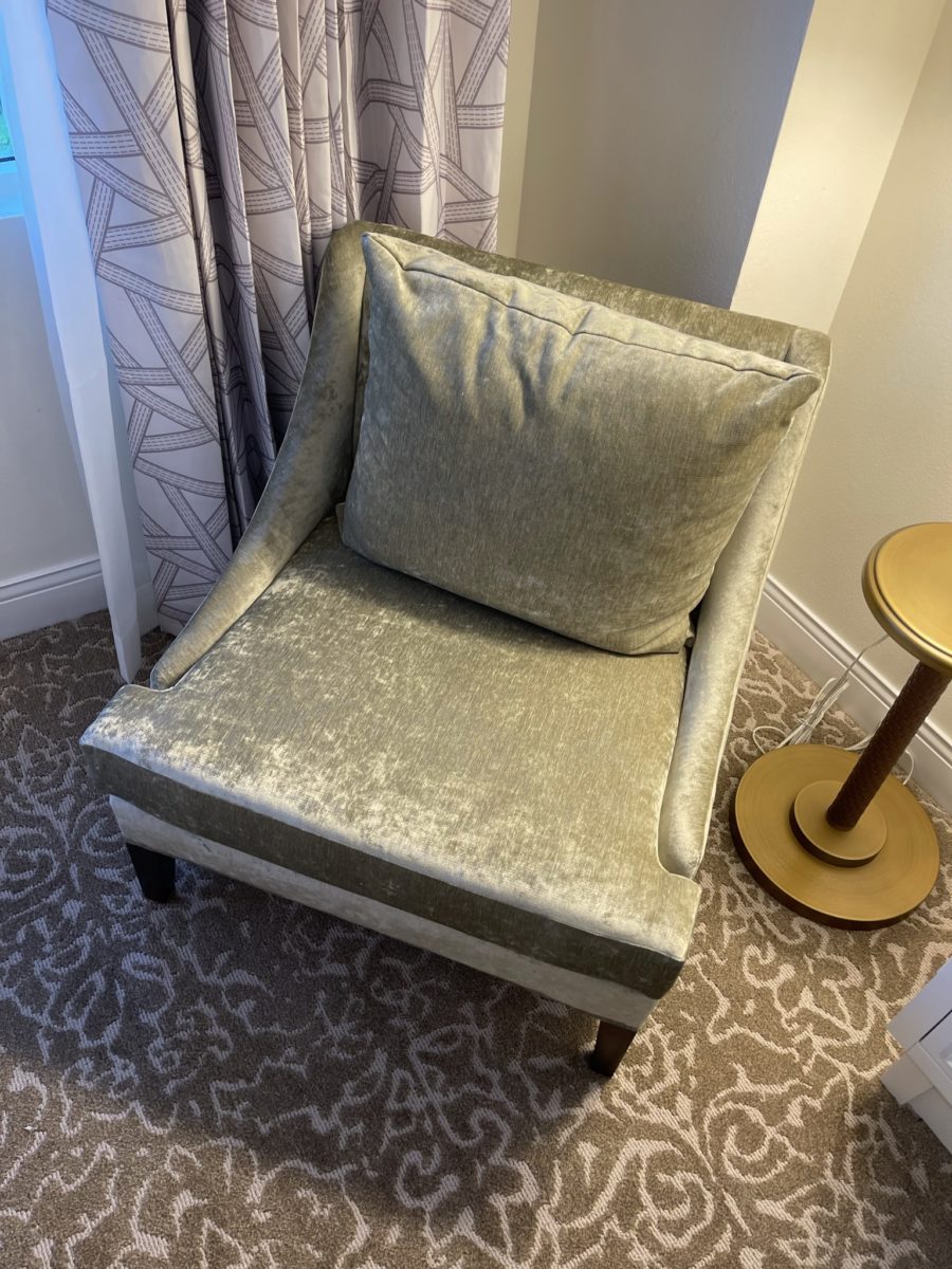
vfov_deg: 67.3
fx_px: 953
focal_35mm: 26
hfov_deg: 53.1
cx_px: 476
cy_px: 634
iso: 80
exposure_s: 1/60
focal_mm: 5.1
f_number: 1.6
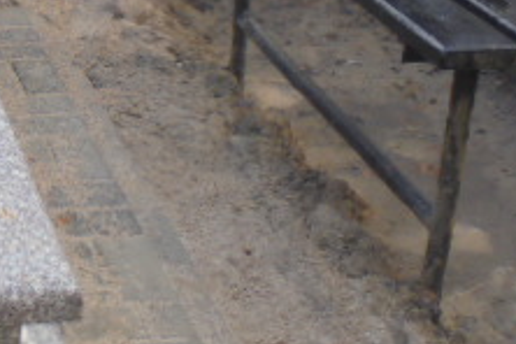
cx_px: -84
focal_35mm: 87
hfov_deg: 21.8
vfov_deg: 15.6
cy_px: 70
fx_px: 1247
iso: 100
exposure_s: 1/60
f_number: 3.7
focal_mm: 5.3
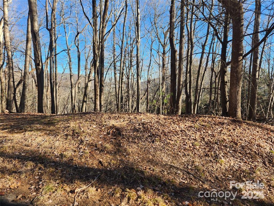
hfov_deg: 73.9
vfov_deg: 58.9
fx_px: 182
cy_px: 103
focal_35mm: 23
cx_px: 137
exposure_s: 1/351
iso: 20
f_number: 1.8
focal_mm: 5.4
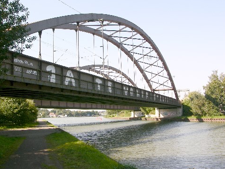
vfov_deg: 33.5
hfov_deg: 43.8
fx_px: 279
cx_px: 98
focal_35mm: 43
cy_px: 69
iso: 50
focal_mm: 8.9
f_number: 7.1
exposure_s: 1/94.8
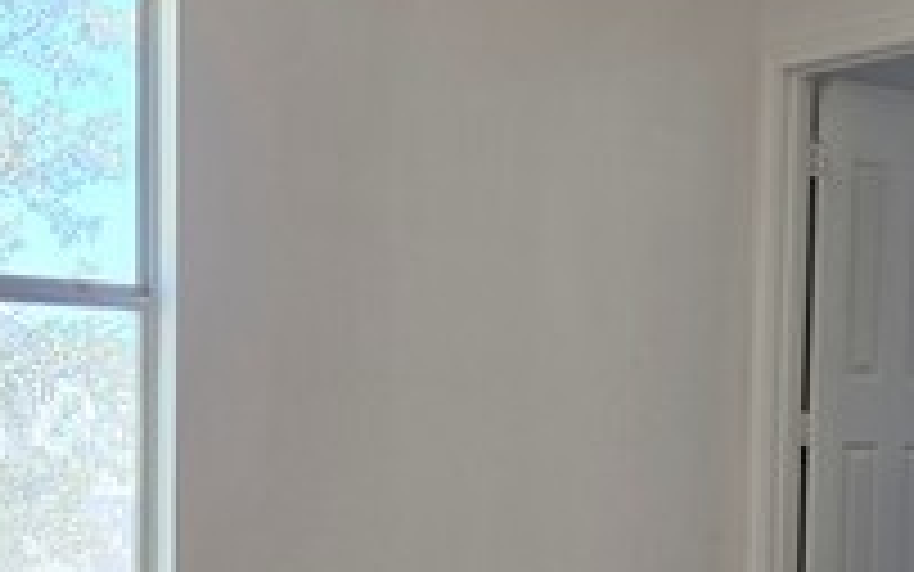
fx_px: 1919
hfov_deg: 26.8
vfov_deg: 16.7
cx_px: 482
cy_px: 513
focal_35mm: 77
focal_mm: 6.3
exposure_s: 1/120
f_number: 1.7
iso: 50
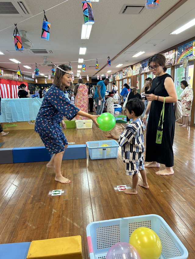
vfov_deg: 67.3
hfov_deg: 53.1
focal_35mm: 26
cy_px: 130
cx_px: 98
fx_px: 195
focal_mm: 5.7
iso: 80
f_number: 1.5
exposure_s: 1/60
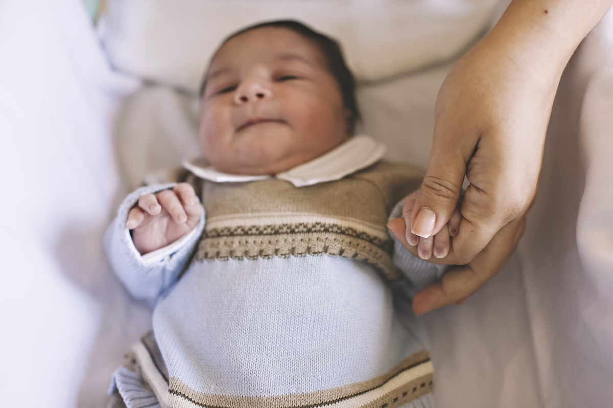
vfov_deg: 37.8
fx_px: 595
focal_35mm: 35
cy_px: 204
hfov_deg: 54.5
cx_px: 306
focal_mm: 35
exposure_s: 1/200
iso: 500
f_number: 2.5
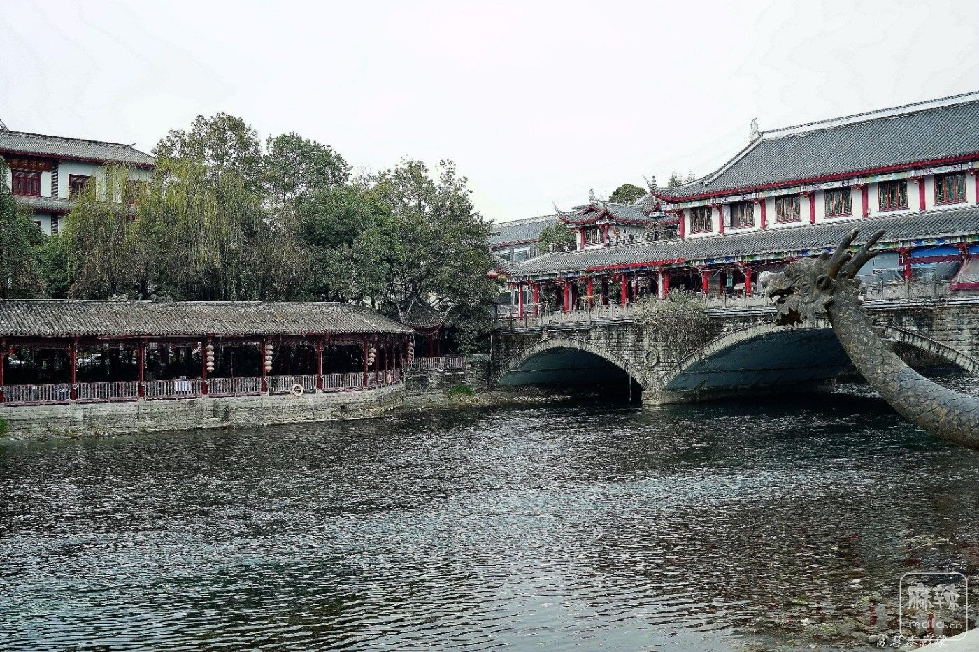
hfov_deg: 51.9
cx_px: 490
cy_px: 326
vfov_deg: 35.9
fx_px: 1006
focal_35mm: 37
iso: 400
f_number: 3.5
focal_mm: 25
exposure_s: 1/800
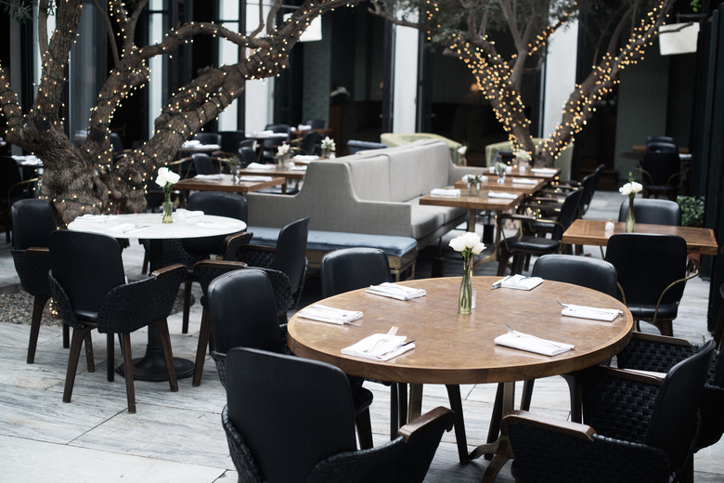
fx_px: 1005
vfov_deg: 27.0
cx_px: 362
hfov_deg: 39.6
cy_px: 242
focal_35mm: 50
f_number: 3.5
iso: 100
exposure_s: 1/50
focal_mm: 50
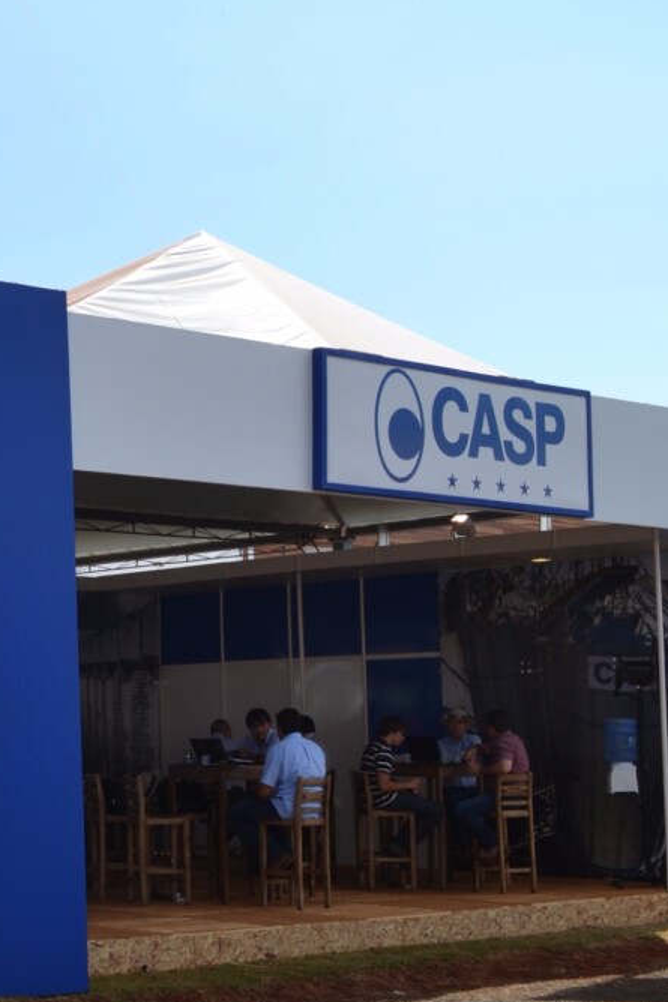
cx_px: -57
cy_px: 504
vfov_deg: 42.8
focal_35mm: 46
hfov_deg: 27.0
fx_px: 1281
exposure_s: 1/250
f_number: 8
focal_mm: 20
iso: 100
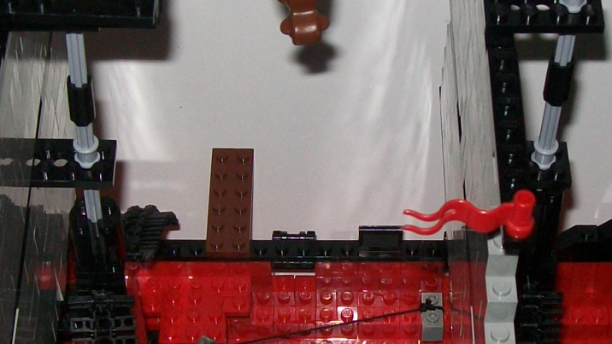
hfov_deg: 20.1
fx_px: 1720
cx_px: 363
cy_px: 174
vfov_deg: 11.4
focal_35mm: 106
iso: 64
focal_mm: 6.1
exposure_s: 1/60
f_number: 2.7
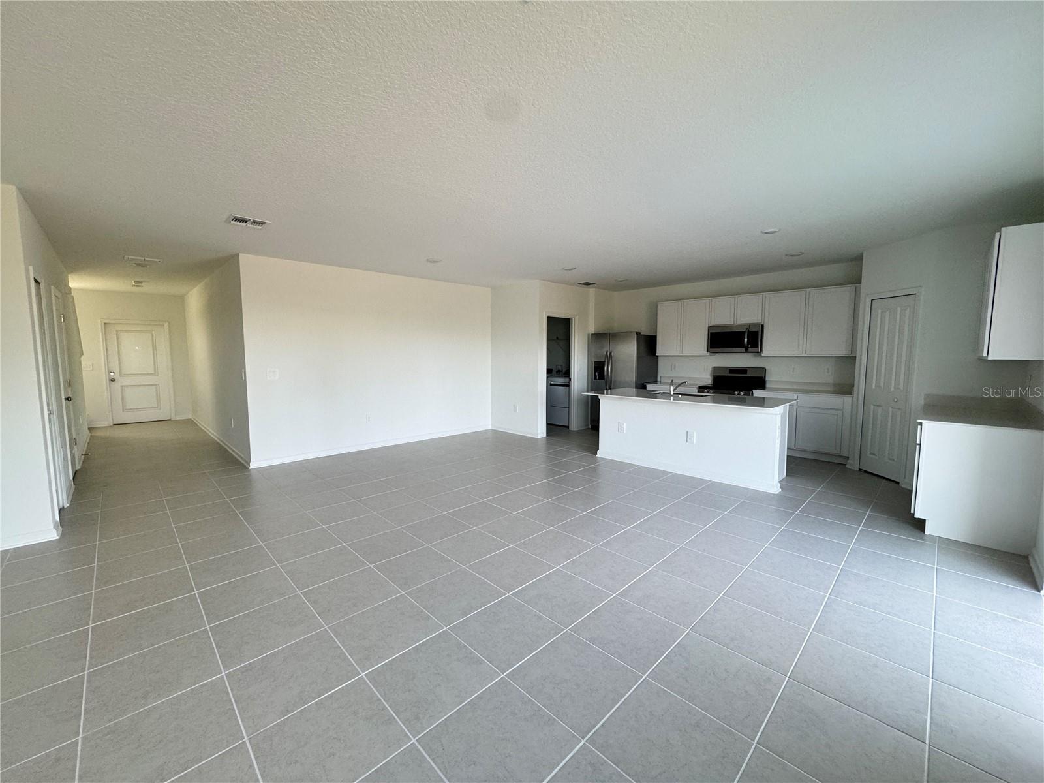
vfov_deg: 85.7
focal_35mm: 14
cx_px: 522
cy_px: 392
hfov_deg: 102.1
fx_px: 422
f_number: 2.2
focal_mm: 2.22
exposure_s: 1/99
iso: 200
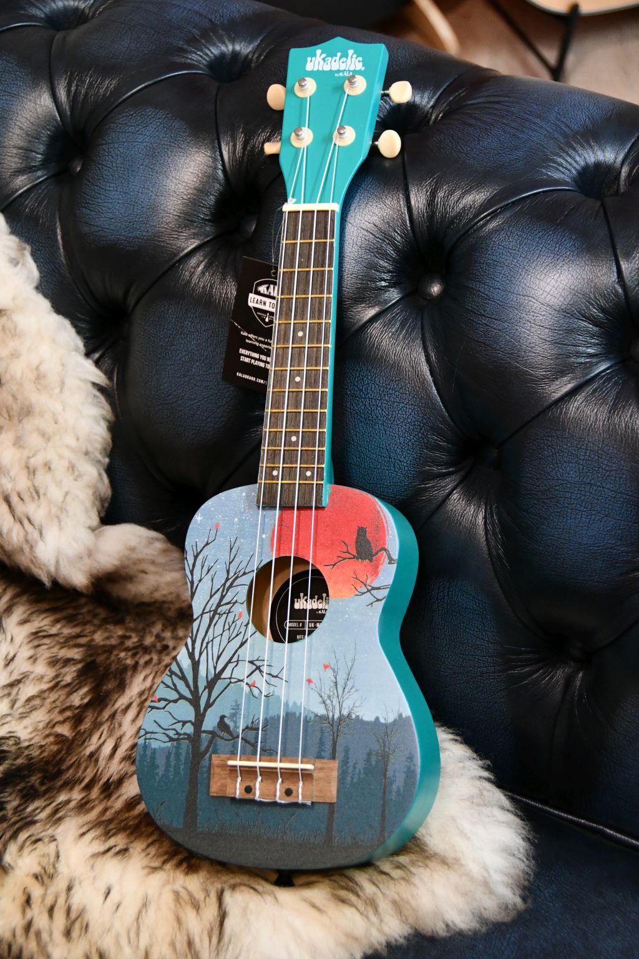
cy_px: 480
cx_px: 320
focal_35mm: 75
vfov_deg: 27.0
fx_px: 1997
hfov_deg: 18.2
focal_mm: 50
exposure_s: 1/125
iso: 3200
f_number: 4.8
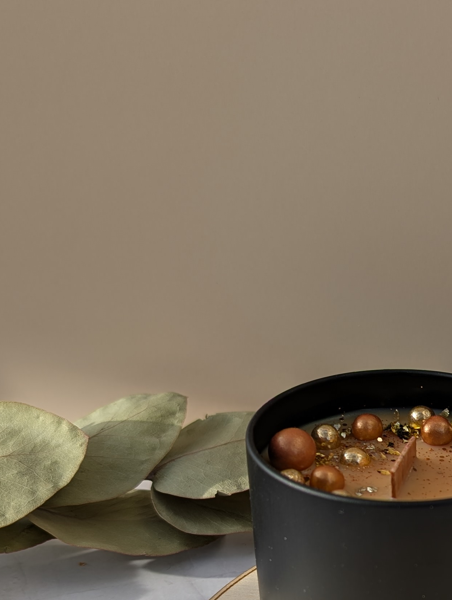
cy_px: 527
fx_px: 1025
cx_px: 493
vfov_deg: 31.3
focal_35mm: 59
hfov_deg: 23.4
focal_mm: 6.9
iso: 22
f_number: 1.68
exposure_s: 1/179
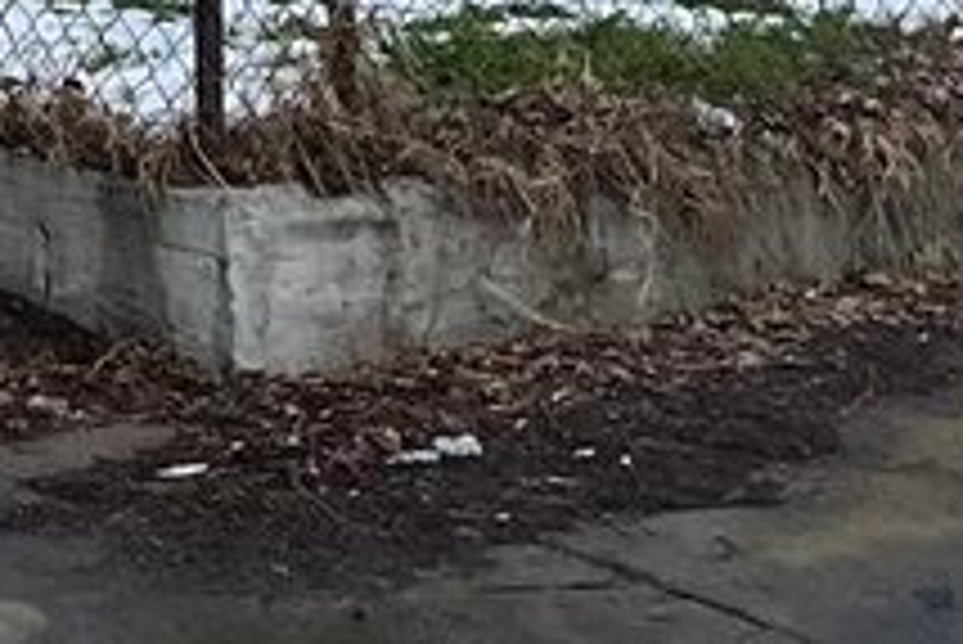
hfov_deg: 10.3
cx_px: -610
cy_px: -1664
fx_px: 5113
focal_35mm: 191
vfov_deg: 6.3
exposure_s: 1/684
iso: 50
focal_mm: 5.1
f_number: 1.6
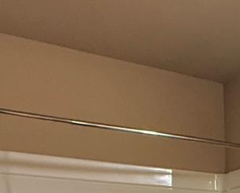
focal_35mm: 67
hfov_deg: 21.4
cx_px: 401
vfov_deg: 19.8
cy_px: 290
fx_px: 476
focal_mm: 2.22
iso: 320
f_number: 2.2
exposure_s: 1/60
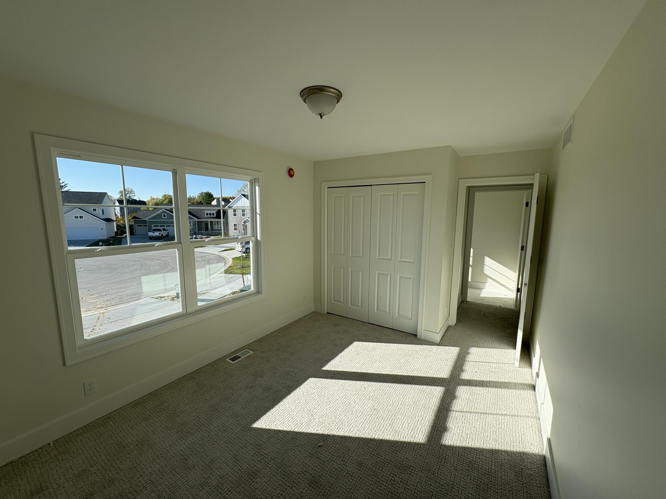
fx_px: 269
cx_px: 333
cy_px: 250
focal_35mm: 14
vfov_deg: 85.7
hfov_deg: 102.1
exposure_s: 1/1078
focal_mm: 2.22
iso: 50
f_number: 2.2
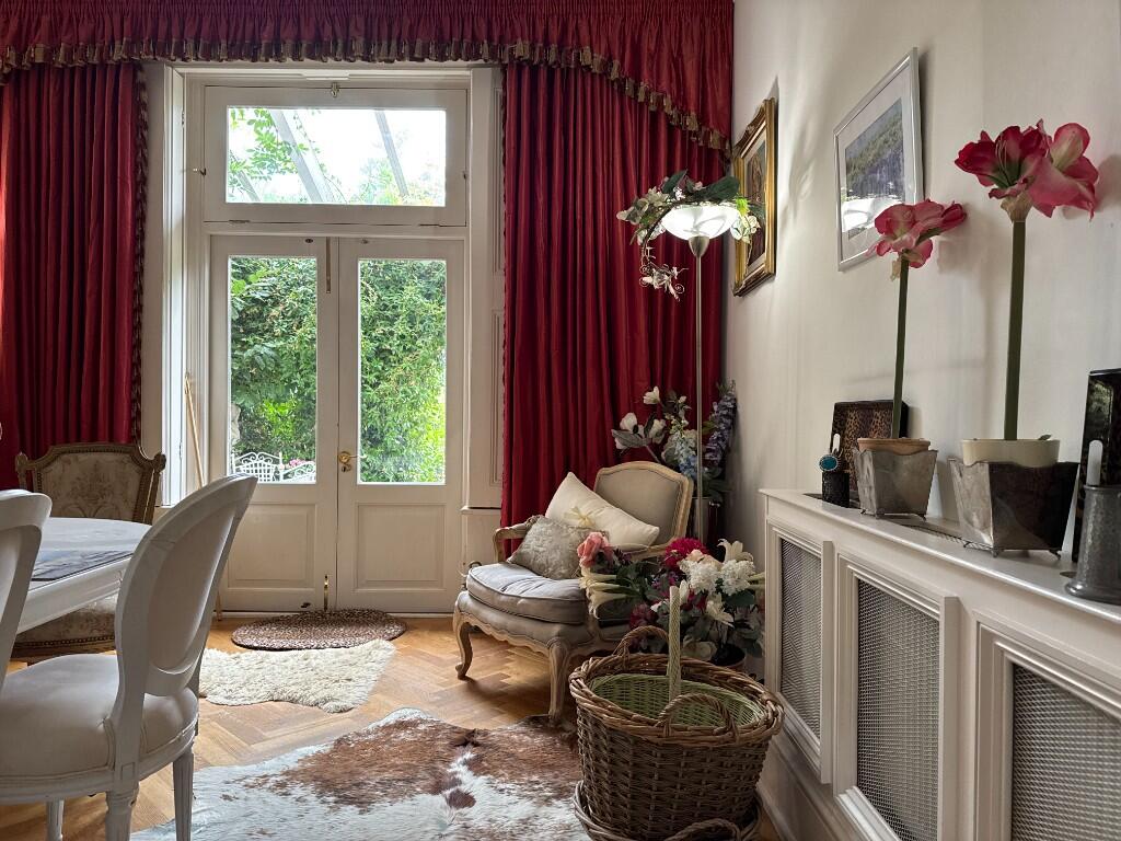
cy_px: 420
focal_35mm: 24
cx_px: 560
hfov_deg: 71.6
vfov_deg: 56.8
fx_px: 777
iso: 200
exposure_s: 1/82
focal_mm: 6.76
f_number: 1.78
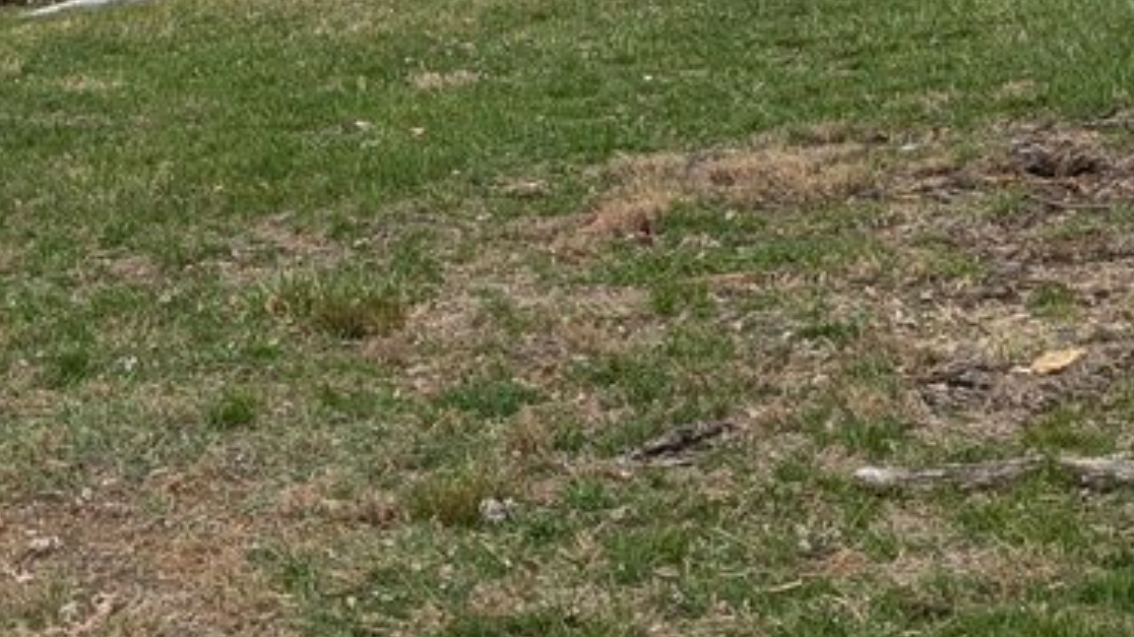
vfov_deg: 10.6
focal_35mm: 106
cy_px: -581
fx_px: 3186
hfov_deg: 19.9
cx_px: 187
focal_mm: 6.81
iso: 47
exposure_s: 1/583
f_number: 1.85
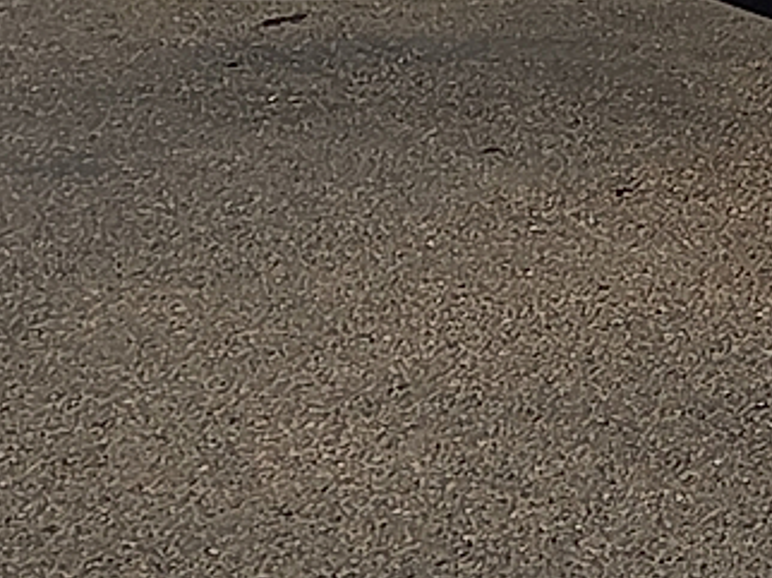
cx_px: 1645
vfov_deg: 7.8
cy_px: -413
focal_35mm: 184
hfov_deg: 9.8
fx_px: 4100
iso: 73
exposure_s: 1/10000
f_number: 1.8
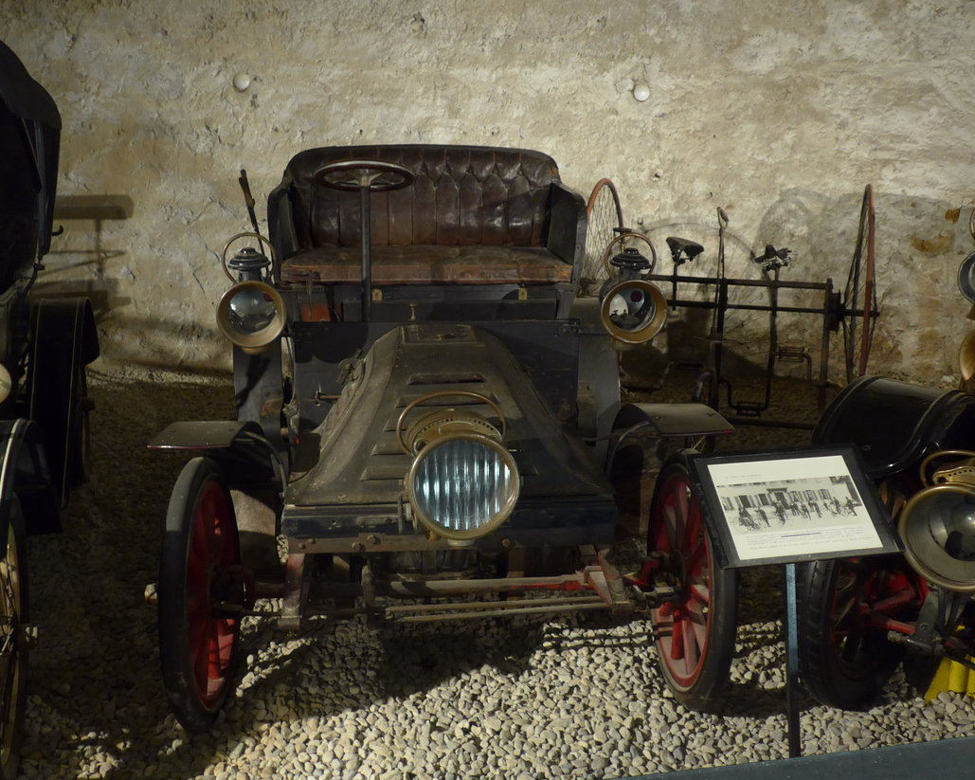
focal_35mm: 33
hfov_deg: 54.2
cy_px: 369
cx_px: 493
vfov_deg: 44.5
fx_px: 952
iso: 400
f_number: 2
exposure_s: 1/15
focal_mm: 6
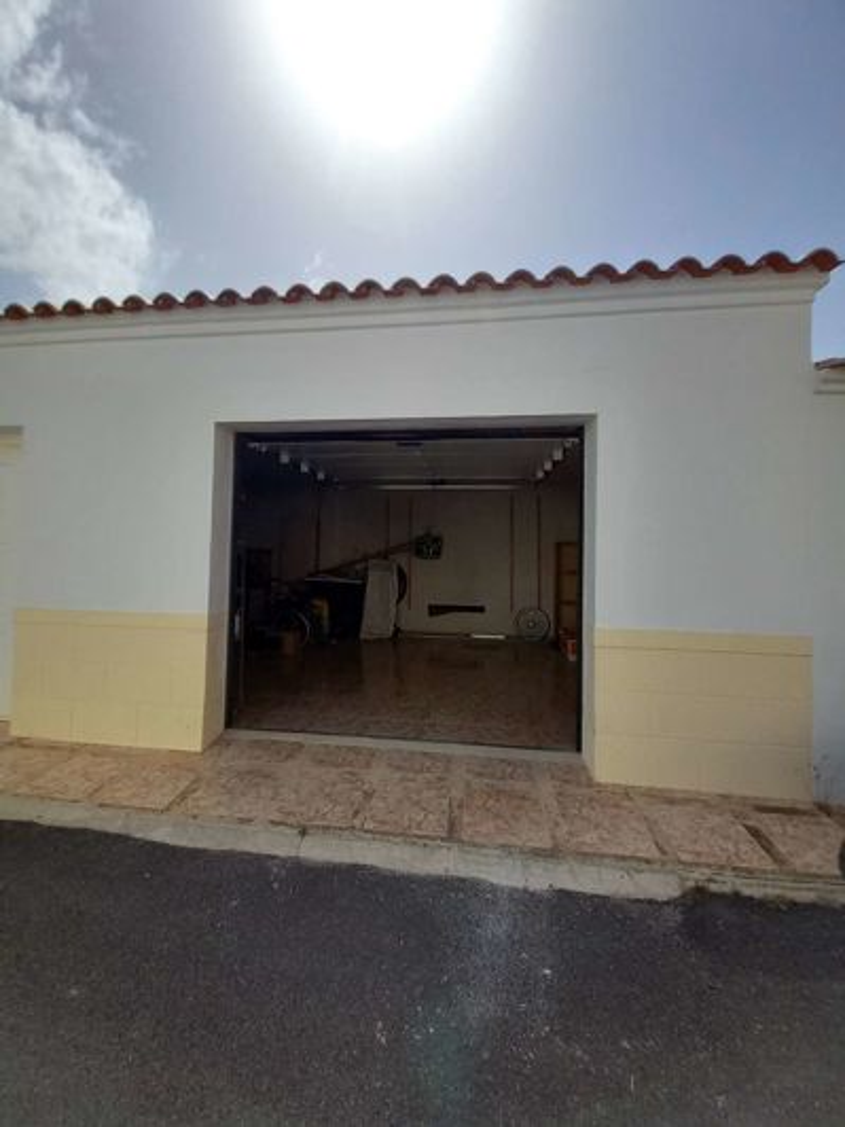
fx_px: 423
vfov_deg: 106.2
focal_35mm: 13
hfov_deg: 89.9
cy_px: 564
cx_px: 422
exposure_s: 1/1018
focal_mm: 1.13
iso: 50
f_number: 2.2
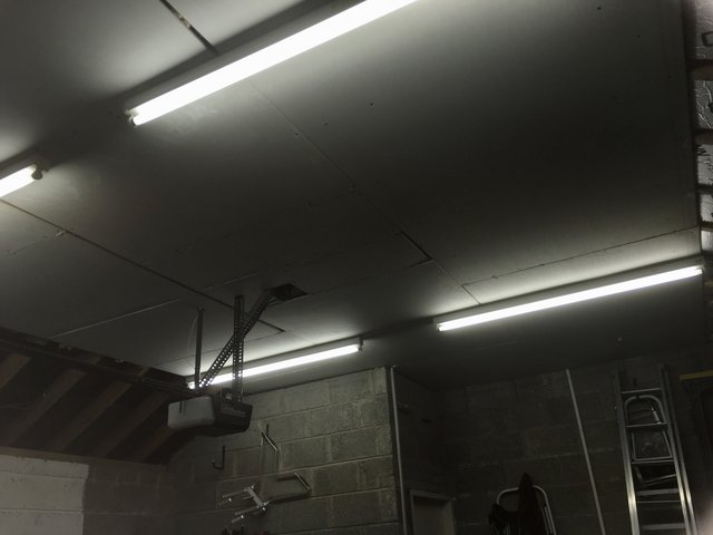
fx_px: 597
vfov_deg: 48.2
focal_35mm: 29
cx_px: 356
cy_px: 268
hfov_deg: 61.7
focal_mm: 4.15
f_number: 2.2
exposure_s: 1/85
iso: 25
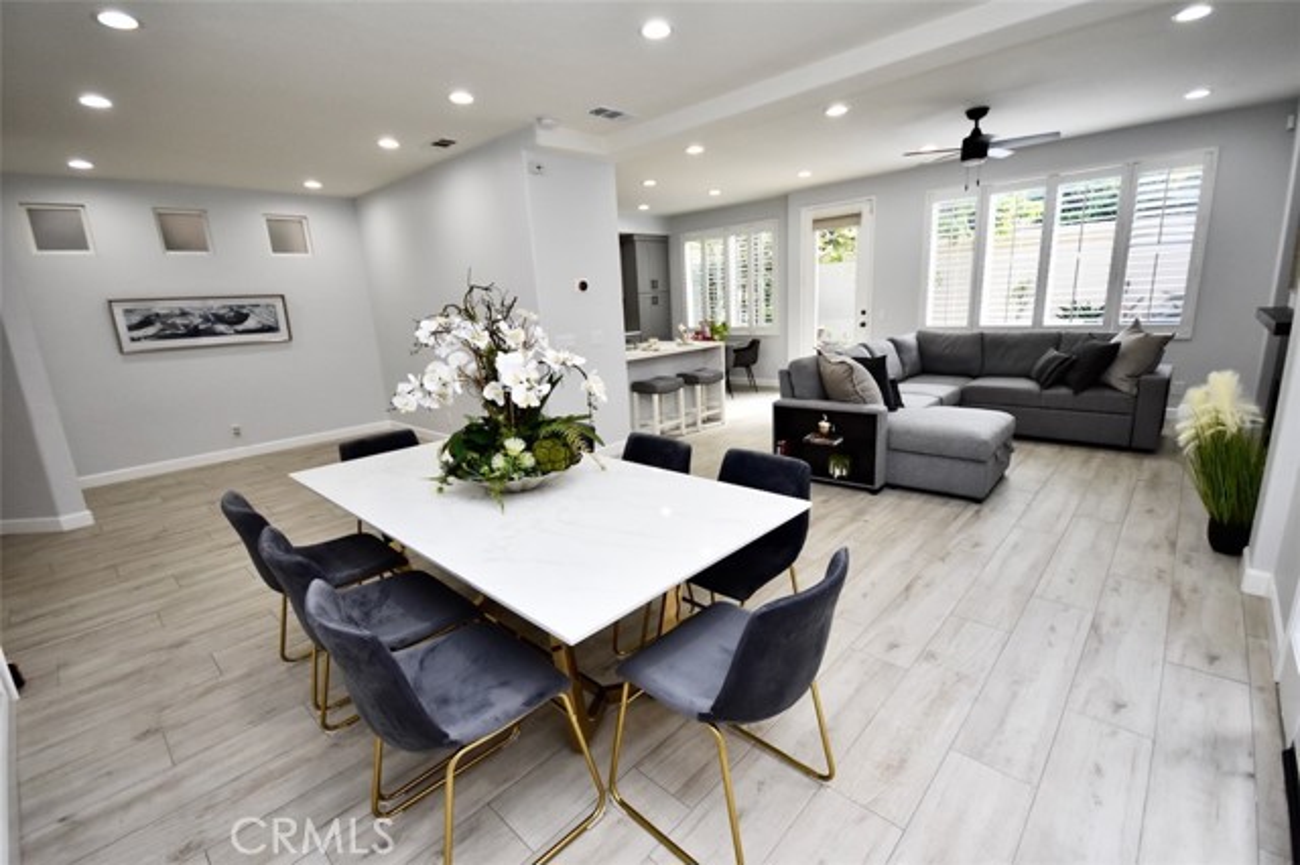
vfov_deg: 77.3
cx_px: 650
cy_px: 432
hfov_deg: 100.4
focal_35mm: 15
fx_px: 541
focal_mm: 10
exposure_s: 1/200
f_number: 4
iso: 800
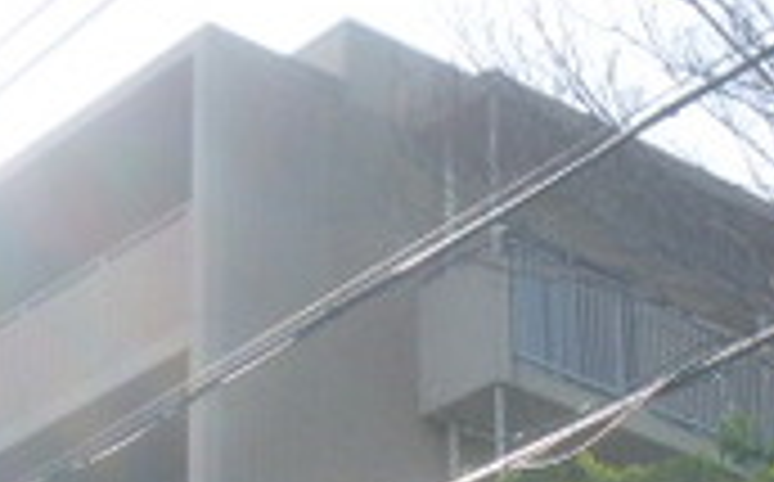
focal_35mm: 137
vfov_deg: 9.1
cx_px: 176
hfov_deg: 15.2
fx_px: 2886
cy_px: 847
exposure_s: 1/500
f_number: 5
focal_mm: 6.5
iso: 160
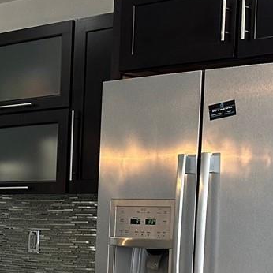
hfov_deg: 15.8
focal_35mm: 98
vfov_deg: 17.3
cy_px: 286
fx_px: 874
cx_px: -178
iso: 160
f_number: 1.78
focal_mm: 6.86
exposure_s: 1/120
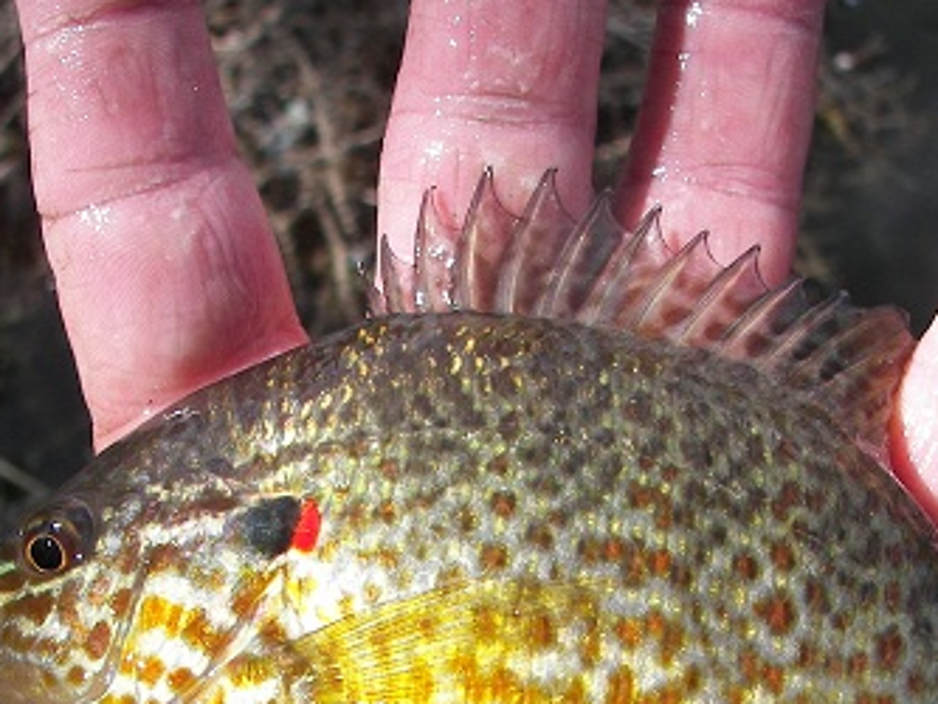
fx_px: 1897
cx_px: 408
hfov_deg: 27.7
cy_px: 625
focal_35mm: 70
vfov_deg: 20.6
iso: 50
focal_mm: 6
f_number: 2.8
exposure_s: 1/500
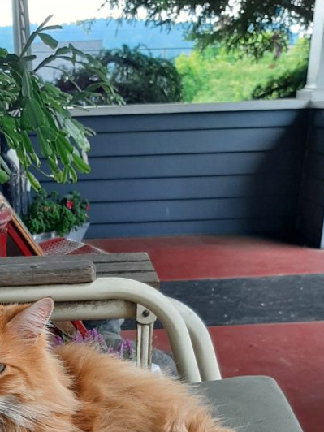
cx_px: 76
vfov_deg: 35.3
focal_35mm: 50
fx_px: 624
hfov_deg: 28.6
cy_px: 412
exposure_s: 1/120
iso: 64
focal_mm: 3.93
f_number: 1.7
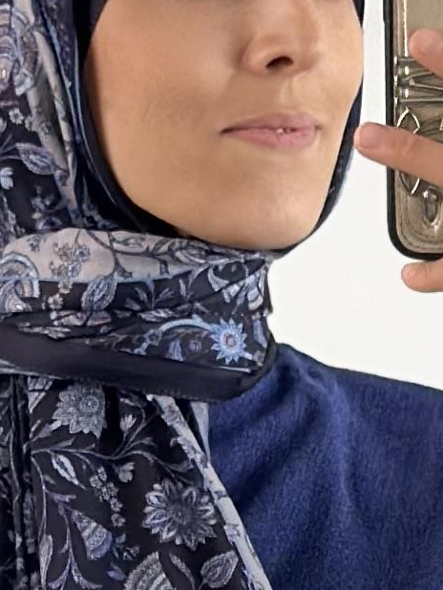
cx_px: 302
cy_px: 646
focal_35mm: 313
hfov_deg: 4.8
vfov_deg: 6.3
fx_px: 5337
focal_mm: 6.86
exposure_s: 1/330
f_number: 1.78
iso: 80
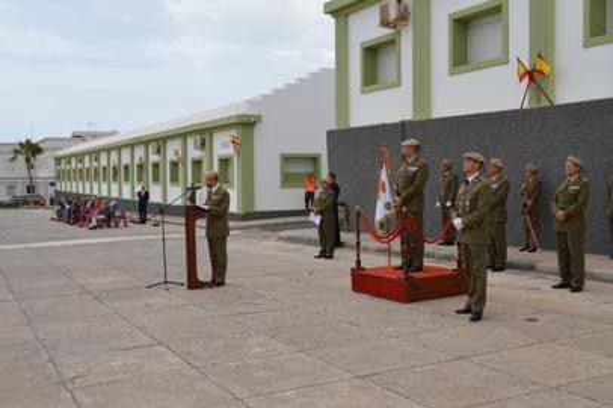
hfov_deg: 49.6
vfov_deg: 34.2
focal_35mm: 39
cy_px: 204
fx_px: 664
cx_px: 306
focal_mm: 26
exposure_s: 1/200
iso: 100
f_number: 10
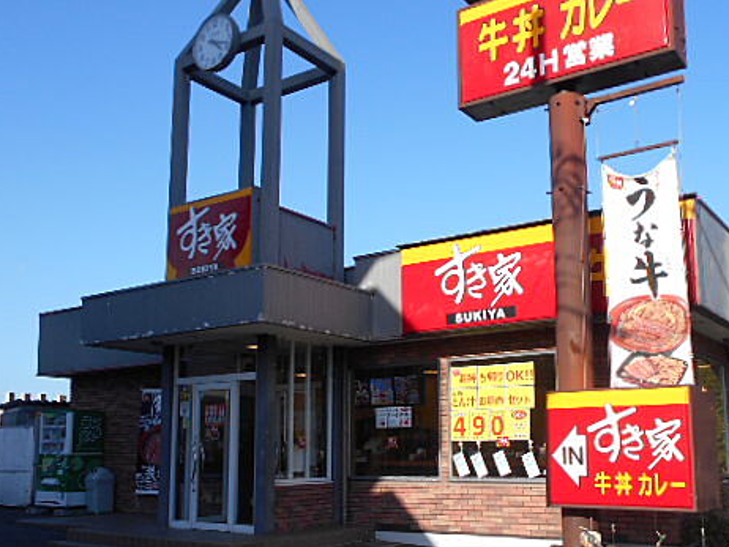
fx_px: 759
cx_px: 394
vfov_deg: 39.4
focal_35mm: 36
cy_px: 340
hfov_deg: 51.3
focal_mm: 4.6
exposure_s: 1/640
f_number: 3.2
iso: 80
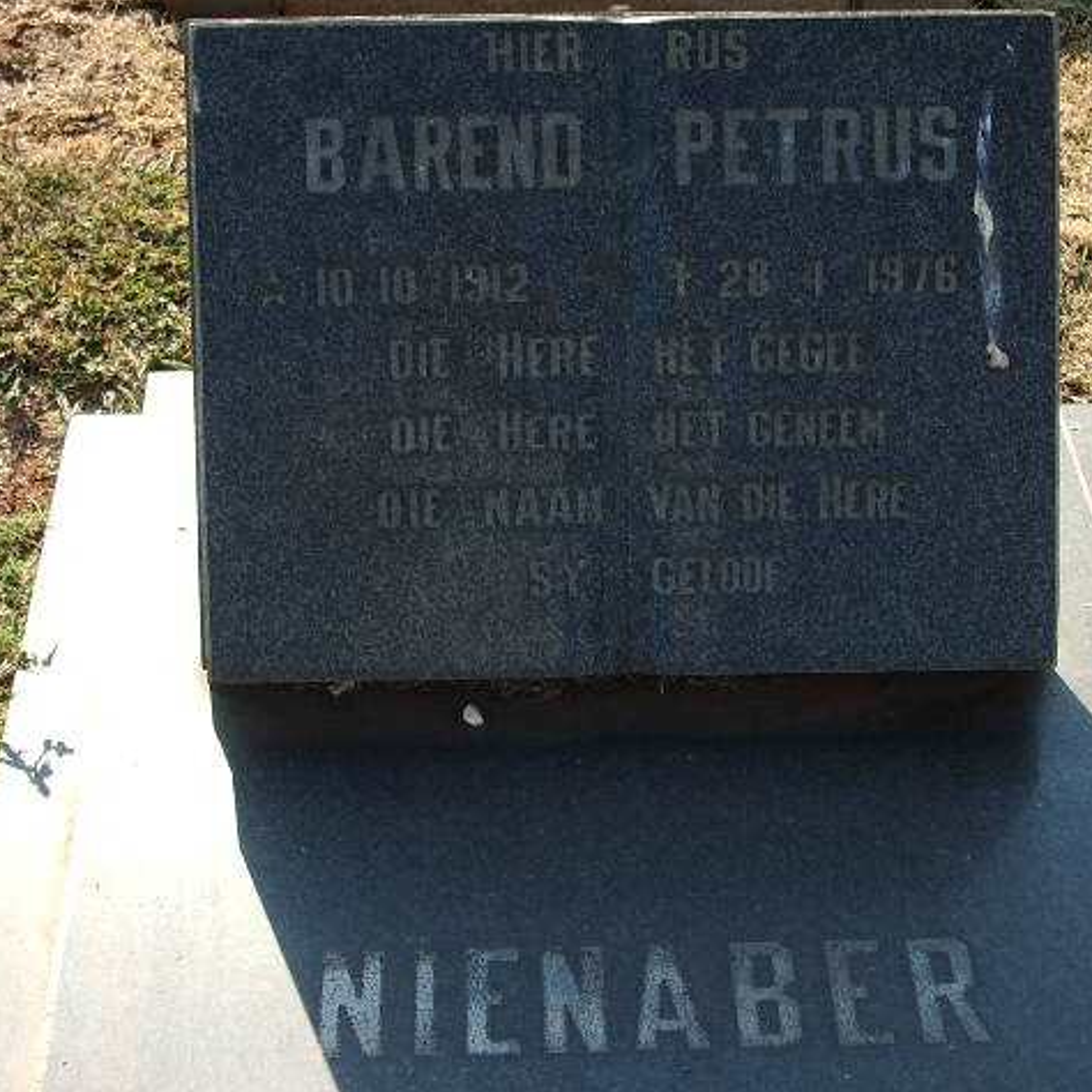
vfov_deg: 23.4
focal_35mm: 74
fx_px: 2641
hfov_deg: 23.4
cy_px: 546
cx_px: 544
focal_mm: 10.2
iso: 50
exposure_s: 1/125
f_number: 3.5
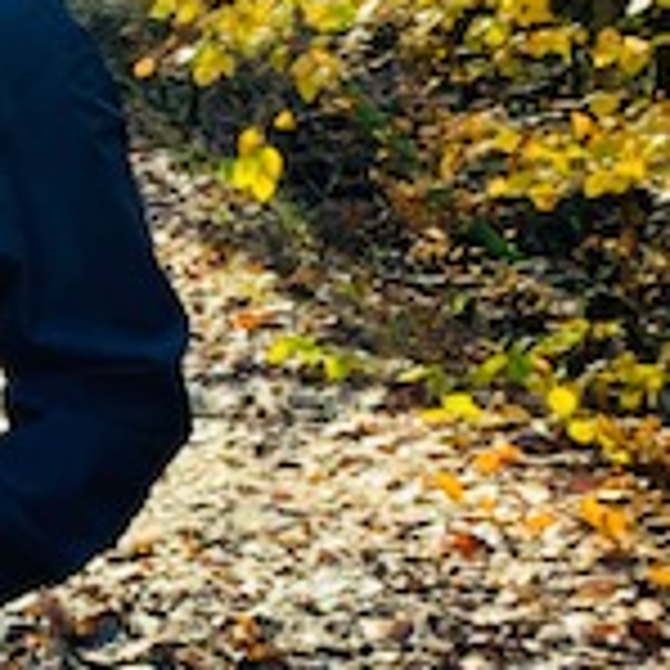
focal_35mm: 99
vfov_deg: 17.5
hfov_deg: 16.5
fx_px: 2168
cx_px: -229
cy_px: 463
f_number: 1.8
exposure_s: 1/121
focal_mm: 4.25
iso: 32
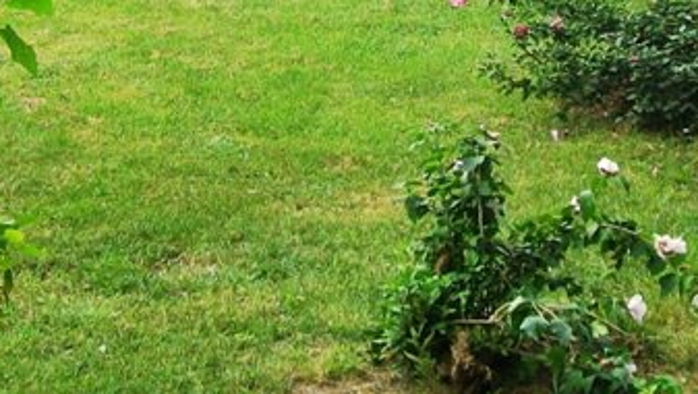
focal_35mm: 119
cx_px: 267
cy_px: -168
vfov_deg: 9.9
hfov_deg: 18.0
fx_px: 2204
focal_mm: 6
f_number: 2.7
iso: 64
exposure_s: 1/200
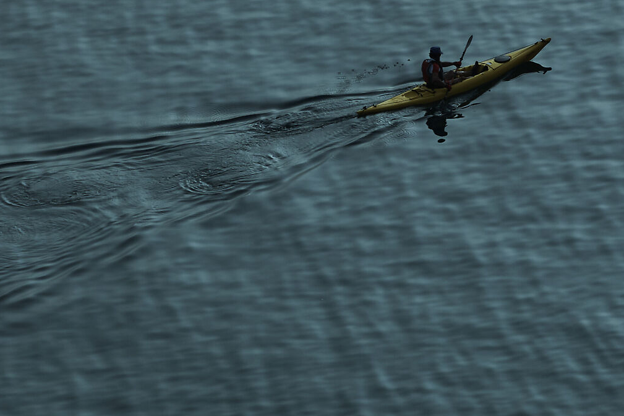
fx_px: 8341
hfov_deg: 4.3
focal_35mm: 481
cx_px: 388
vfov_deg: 2.9
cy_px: -28
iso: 200
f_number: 8
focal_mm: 135
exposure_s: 1/250
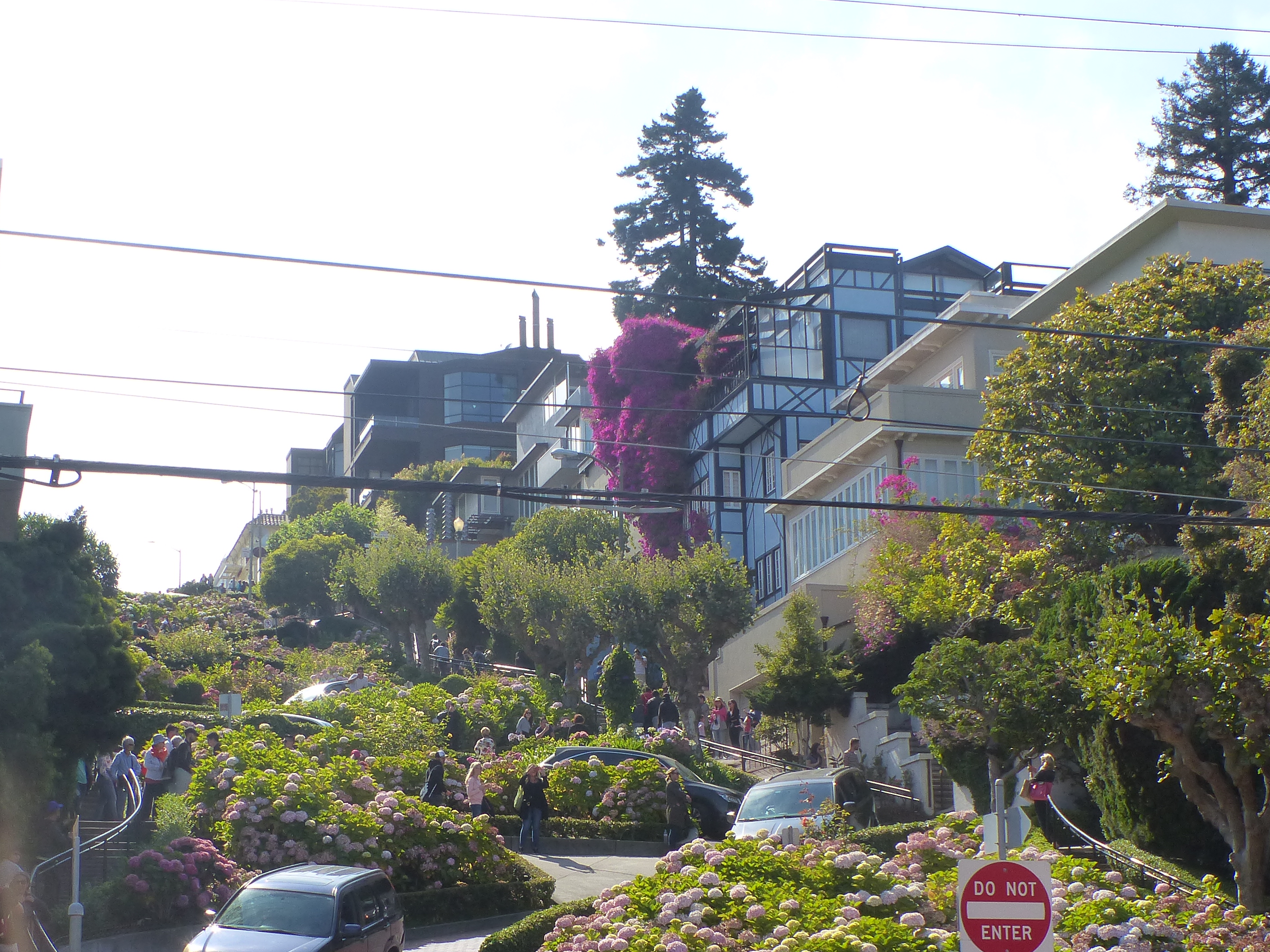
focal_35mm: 62
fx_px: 2275
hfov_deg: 31.2
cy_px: 650
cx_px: 581
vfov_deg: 23.5
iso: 160
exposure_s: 1/800
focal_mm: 7.8
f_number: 4
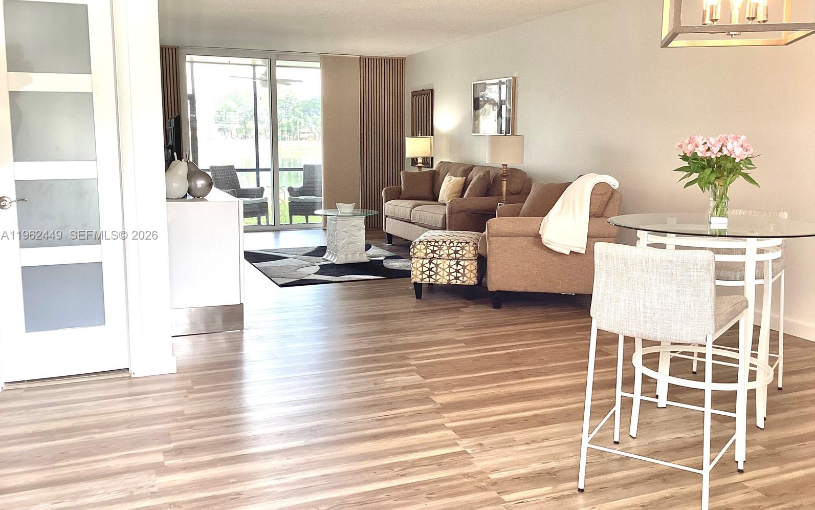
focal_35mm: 33
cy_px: 236
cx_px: 407
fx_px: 733
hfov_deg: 58.1
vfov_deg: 38.3
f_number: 2.4
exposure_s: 1/120
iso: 80
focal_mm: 3.3
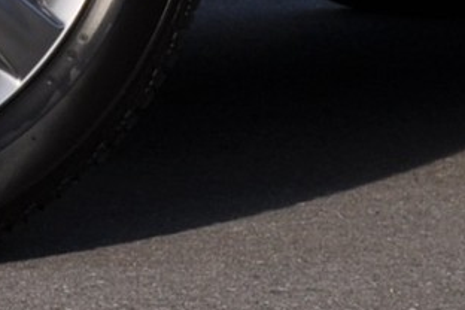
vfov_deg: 4.2
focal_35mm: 312
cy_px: -709
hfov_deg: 6.6
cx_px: -15
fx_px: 4030
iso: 200
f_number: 9
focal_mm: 26
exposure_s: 1/320
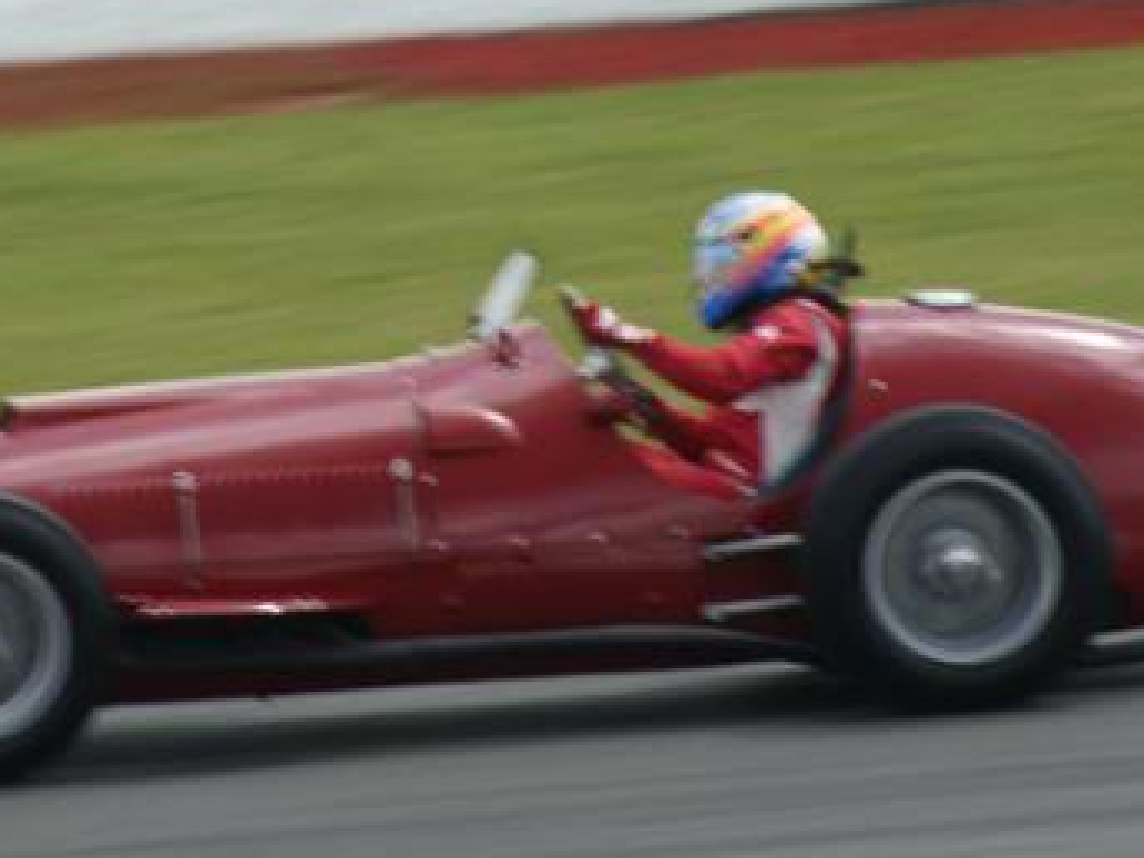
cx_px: 226
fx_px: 28322
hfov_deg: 2.3
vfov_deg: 1.7
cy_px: 22
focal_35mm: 857
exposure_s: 1/100
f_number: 11
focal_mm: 200
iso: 100
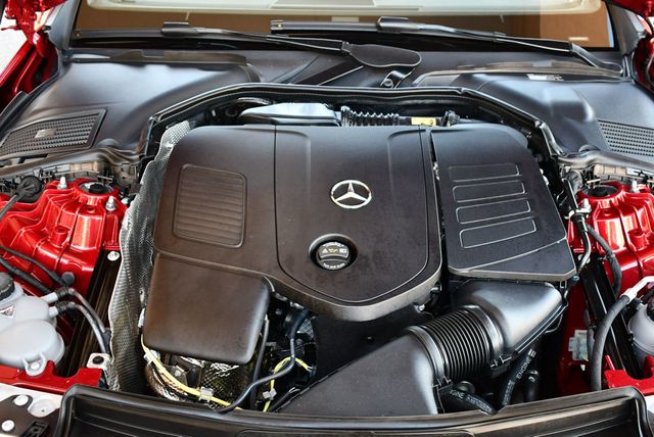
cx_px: 327
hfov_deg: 44.5
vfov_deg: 30.6
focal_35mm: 44
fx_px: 800
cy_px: 218
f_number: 3.8
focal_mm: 22
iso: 900
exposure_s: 1/125
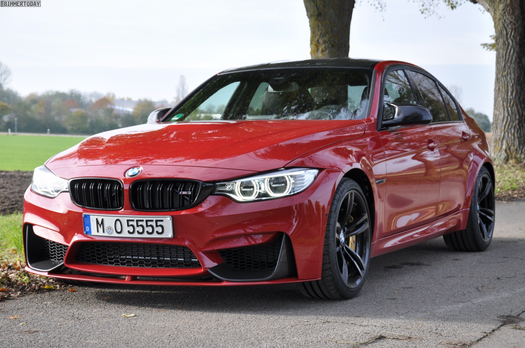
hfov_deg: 27.0
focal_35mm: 75
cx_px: 262
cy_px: 174
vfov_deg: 18.1
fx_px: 1092
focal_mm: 50
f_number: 7.1
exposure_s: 1/200
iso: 200
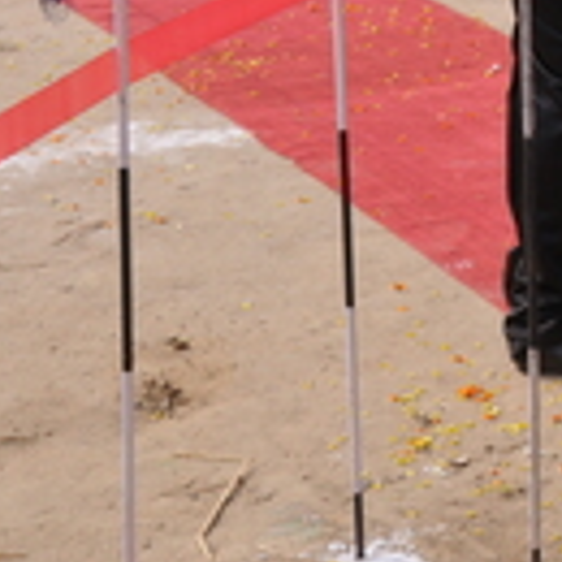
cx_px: 994
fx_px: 2516
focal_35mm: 137
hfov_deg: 11.8
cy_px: -134
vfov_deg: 12.4
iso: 200
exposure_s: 1/125
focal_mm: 28
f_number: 13
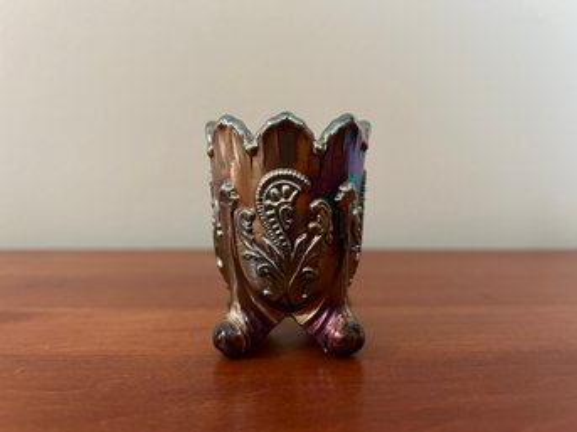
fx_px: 433
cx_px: 288
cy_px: 216
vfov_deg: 53.0
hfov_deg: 67.3
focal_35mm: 26
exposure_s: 1/40
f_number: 1.5
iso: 400
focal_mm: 5.7
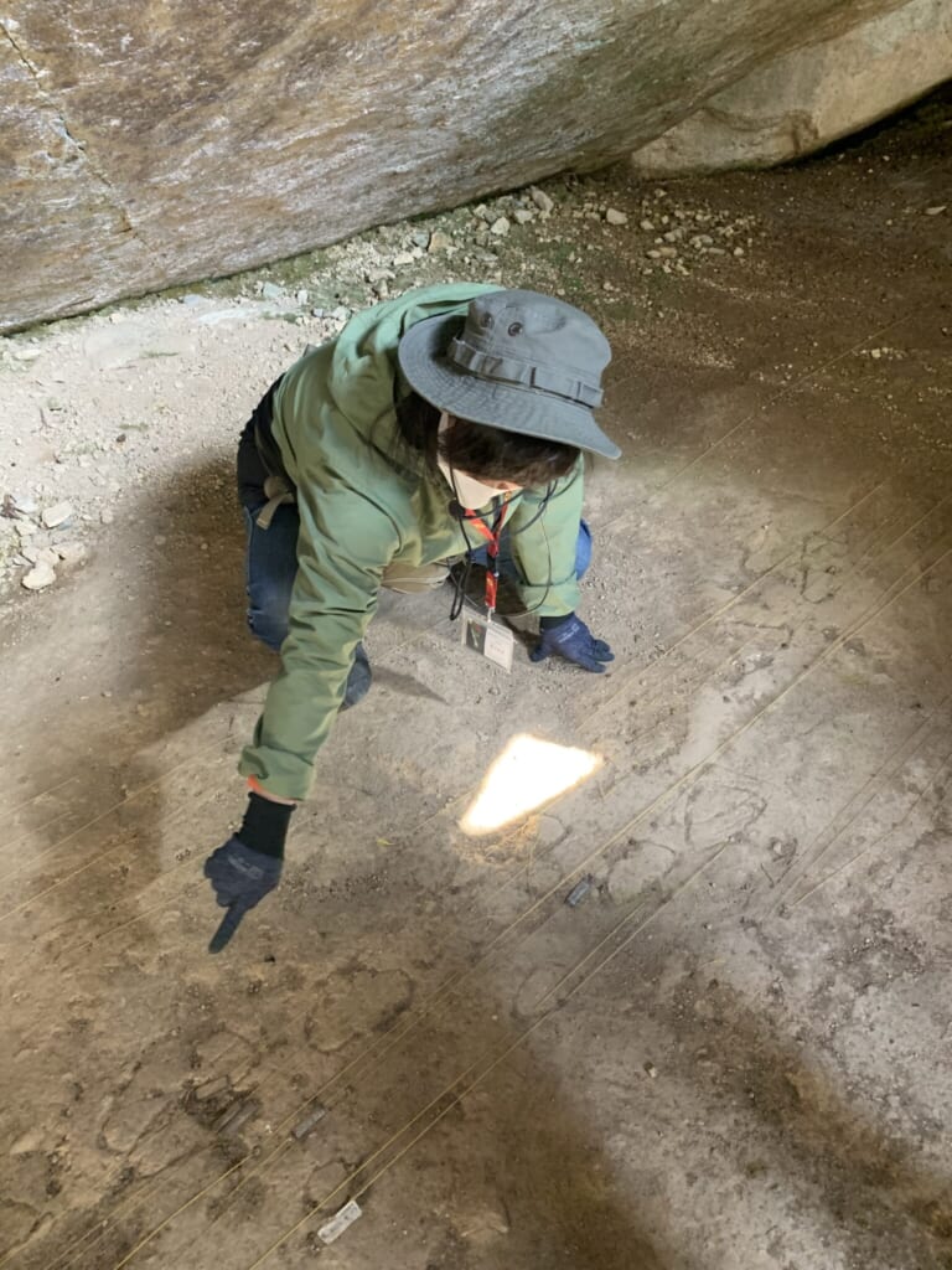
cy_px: 635
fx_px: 953
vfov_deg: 67.3
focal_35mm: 26
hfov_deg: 53.1
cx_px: 476
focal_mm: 4.25
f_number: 1.8
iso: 400
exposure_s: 1/60
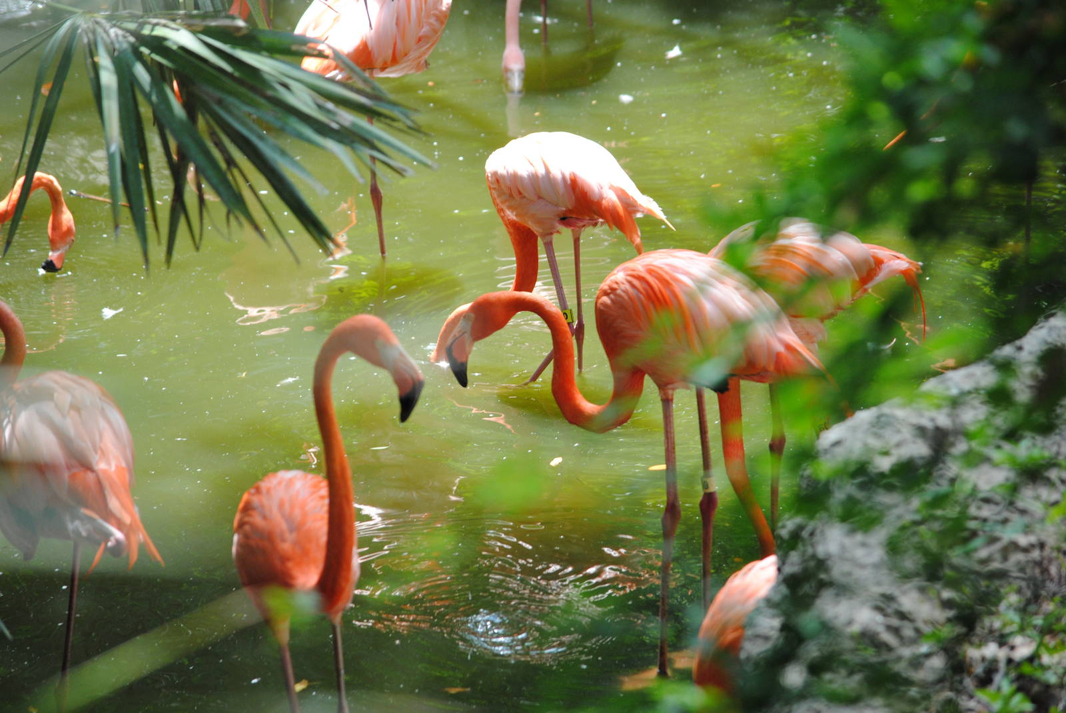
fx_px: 6226
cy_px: 356
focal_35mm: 210
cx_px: 533
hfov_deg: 9.8
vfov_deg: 6.6
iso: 400
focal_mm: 140
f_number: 4.8
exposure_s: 1/320
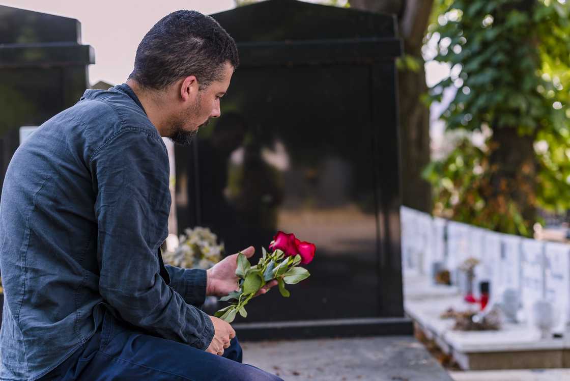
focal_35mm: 70
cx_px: 285
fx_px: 1109
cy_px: 190
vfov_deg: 19.5
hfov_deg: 28.8
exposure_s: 1/320
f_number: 3.5
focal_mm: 70
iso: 200
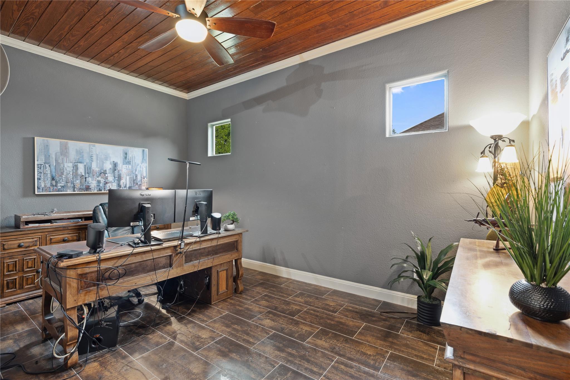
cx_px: 285
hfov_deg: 96.7
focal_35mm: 16
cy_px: 190
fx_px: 253
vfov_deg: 73.7
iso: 100
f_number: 9
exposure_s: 6
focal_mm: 16
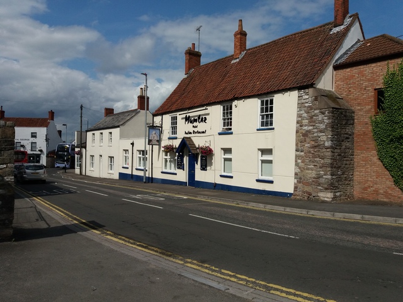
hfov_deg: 63.4
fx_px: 326
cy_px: 151
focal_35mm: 28
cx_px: 202
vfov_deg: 49.7
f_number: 1.9
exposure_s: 1/4073
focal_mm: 3.7
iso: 64
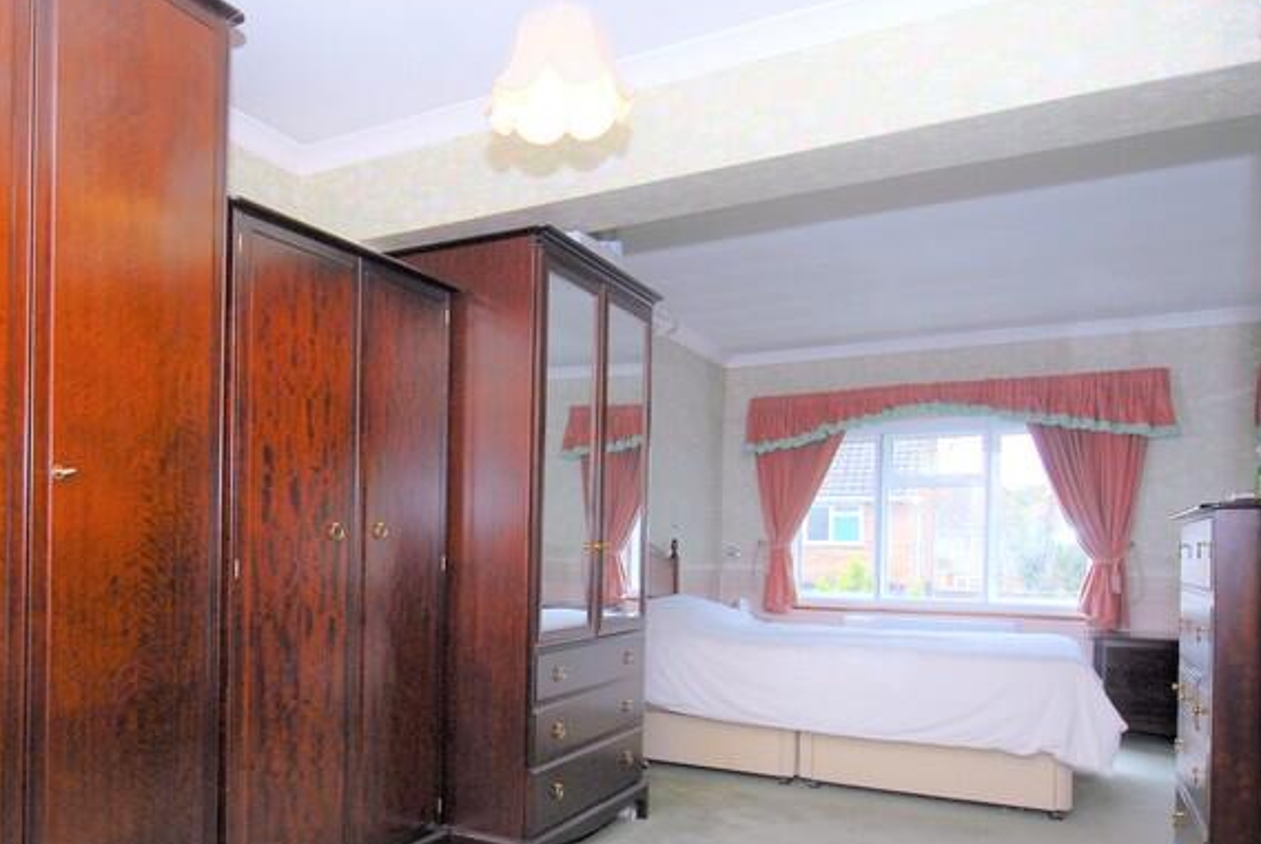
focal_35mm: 27
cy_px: 555
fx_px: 947
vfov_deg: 47.4
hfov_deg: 65.5
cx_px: 421
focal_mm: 10
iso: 320
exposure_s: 1/160
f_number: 4.5
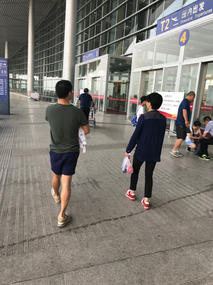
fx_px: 230
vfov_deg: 63.4
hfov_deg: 49.7
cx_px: 106
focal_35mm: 28
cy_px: 142
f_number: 1.8
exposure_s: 1/100
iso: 32
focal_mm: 3.99
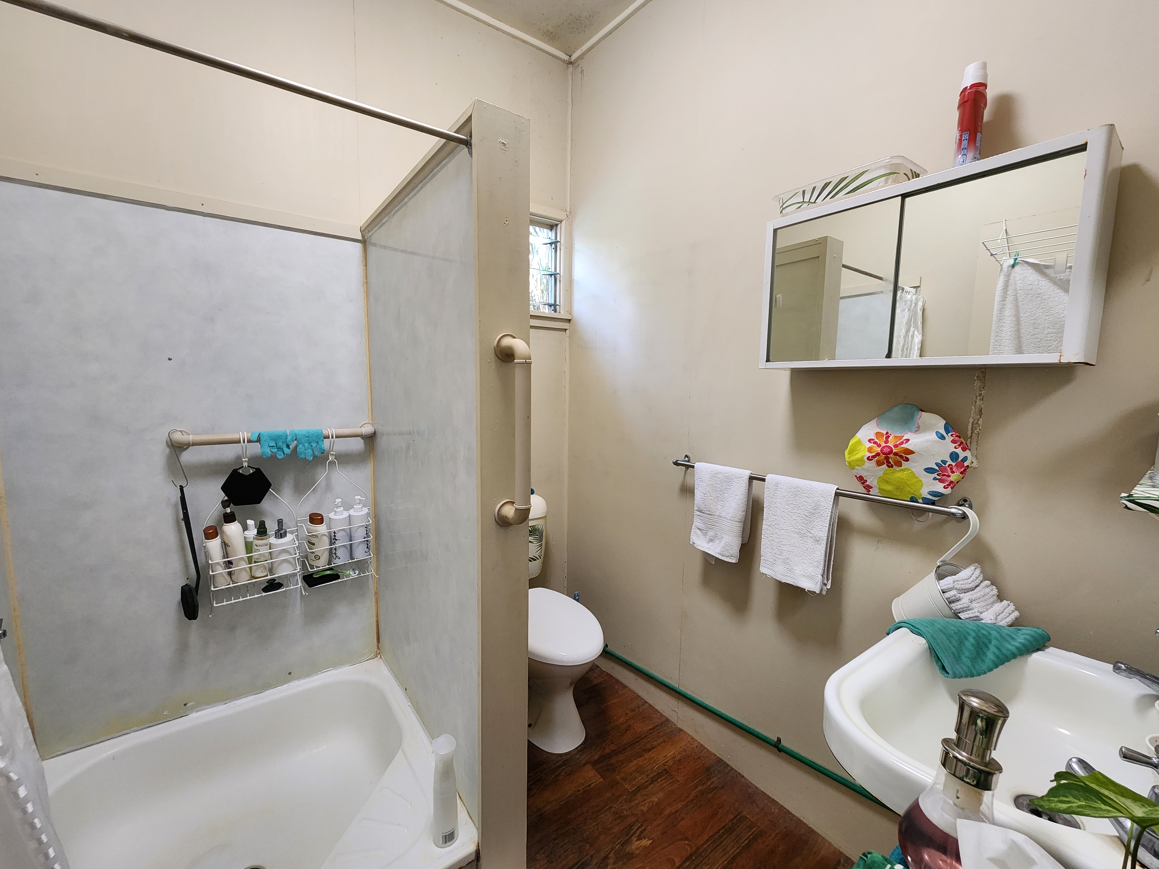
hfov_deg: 106.2
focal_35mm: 13
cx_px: 580
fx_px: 435
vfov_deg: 89.9
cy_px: 434
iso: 320
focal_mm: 2.2
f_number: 2.2
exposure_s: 1/50
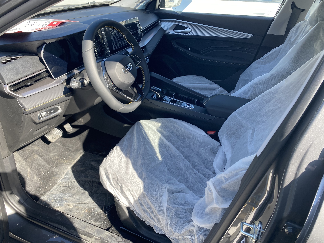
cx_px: 162
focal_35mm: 26
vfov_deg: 53.1
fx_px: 243
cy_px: 122
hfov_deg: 67.3
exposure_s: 1/270
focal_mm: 4.25
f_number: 1.8
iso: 32
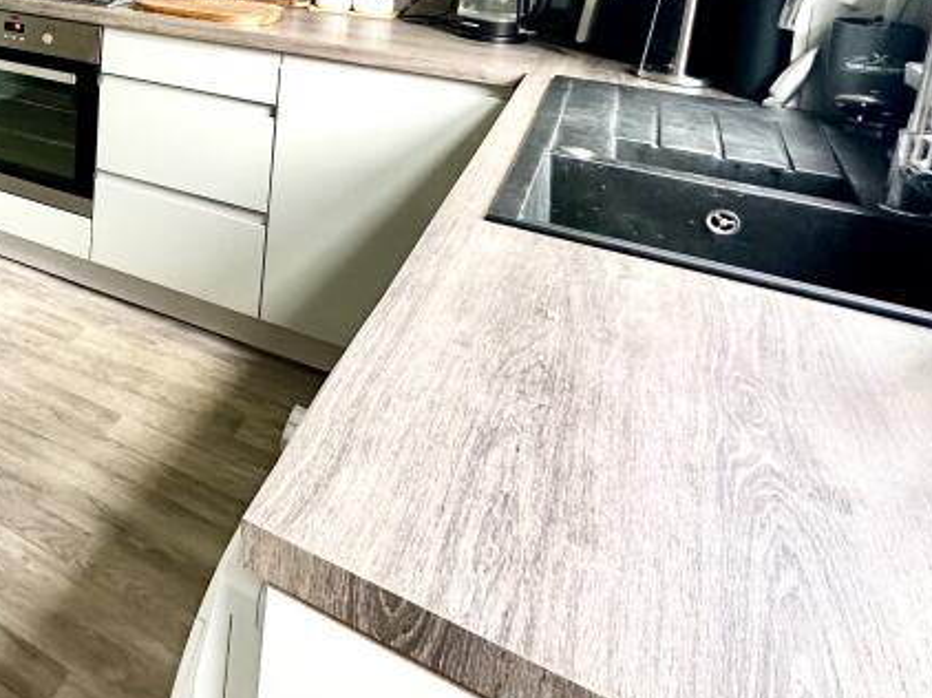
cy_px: -31
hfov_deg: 41.5
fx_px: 915
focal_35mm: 34
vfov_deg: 36.6
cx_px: -119
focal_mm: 2.22
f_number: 2.2
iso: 160
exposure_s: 1/99
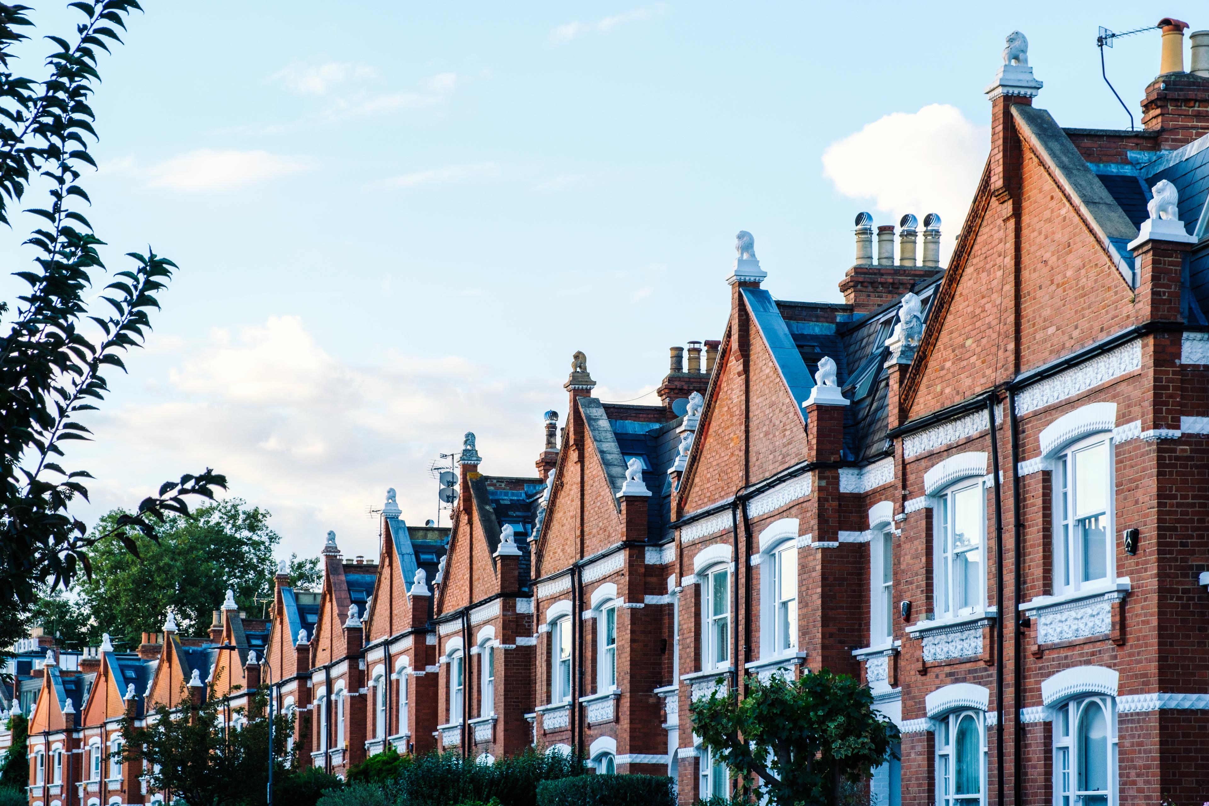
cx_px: 604
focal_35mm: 83
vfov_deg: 16.5
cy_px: 403
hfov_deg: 24.5
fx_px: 2787
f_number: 7.1
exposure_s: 1/320
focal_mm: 55
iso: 800
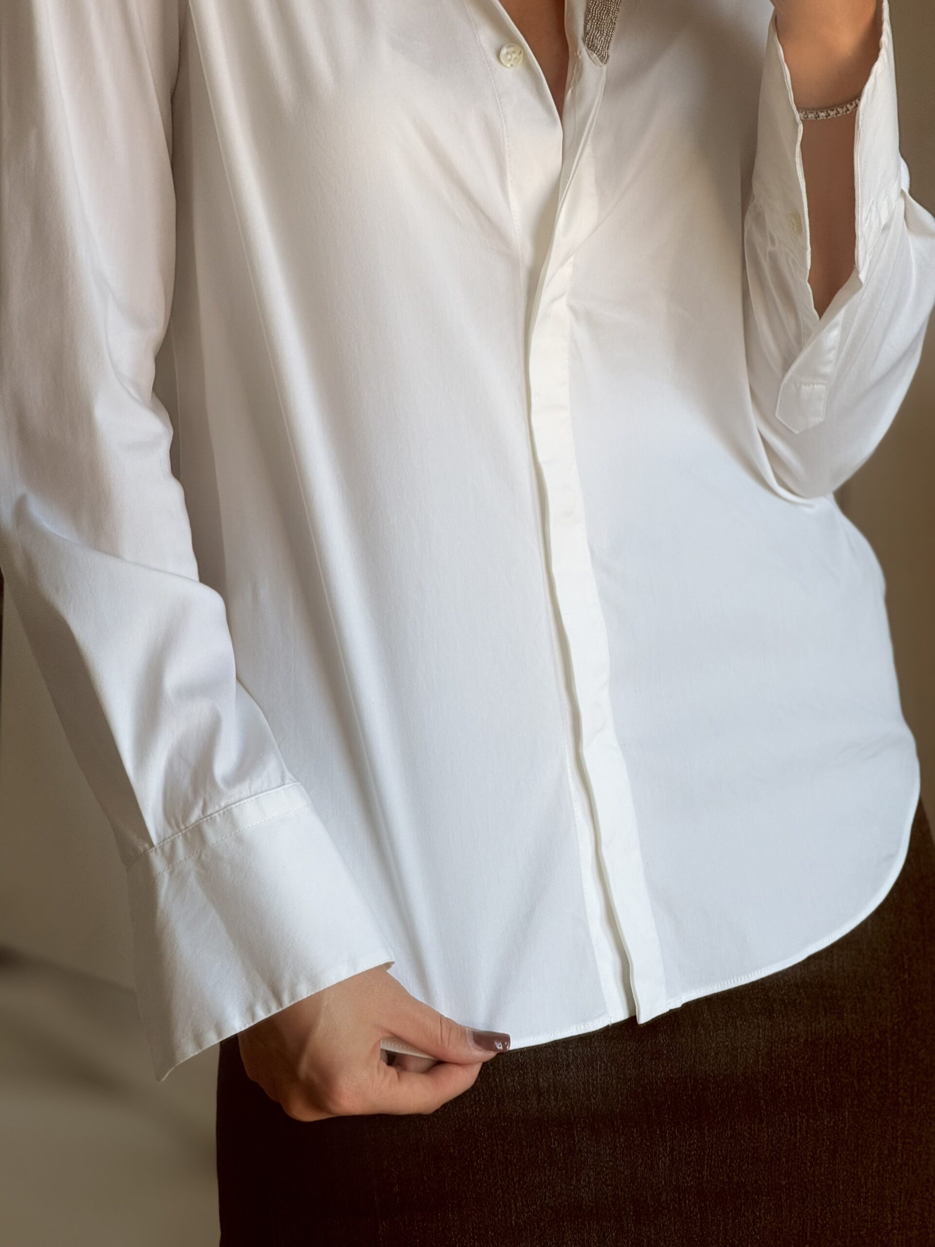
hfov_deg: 12.3
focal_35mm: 120
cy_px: 624
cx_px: 468
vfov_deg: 16.4
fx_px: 4322
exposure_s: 1/99
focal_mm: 15.66
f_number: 2.8
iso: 50
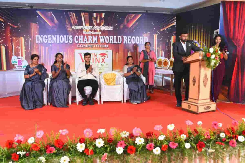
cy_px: 82
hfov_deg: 61.9
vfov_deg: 43.6
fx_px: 204
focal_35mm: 30
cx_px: 122
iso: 500
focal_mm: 20
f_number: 7.1
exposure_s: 1/160
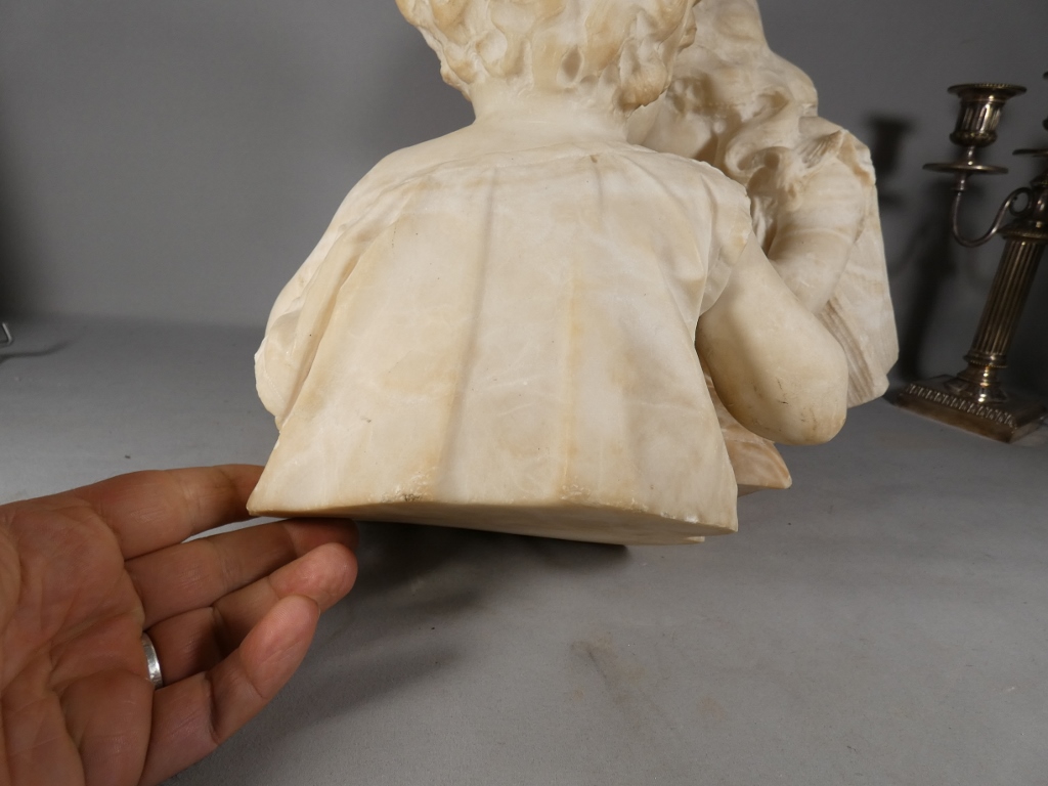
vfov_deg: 66.0
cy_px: 393
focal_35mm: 20
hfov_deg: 81.7
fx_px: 606
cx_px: 524
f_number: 2.8
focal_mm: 3.6
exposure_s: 1/160
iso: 80
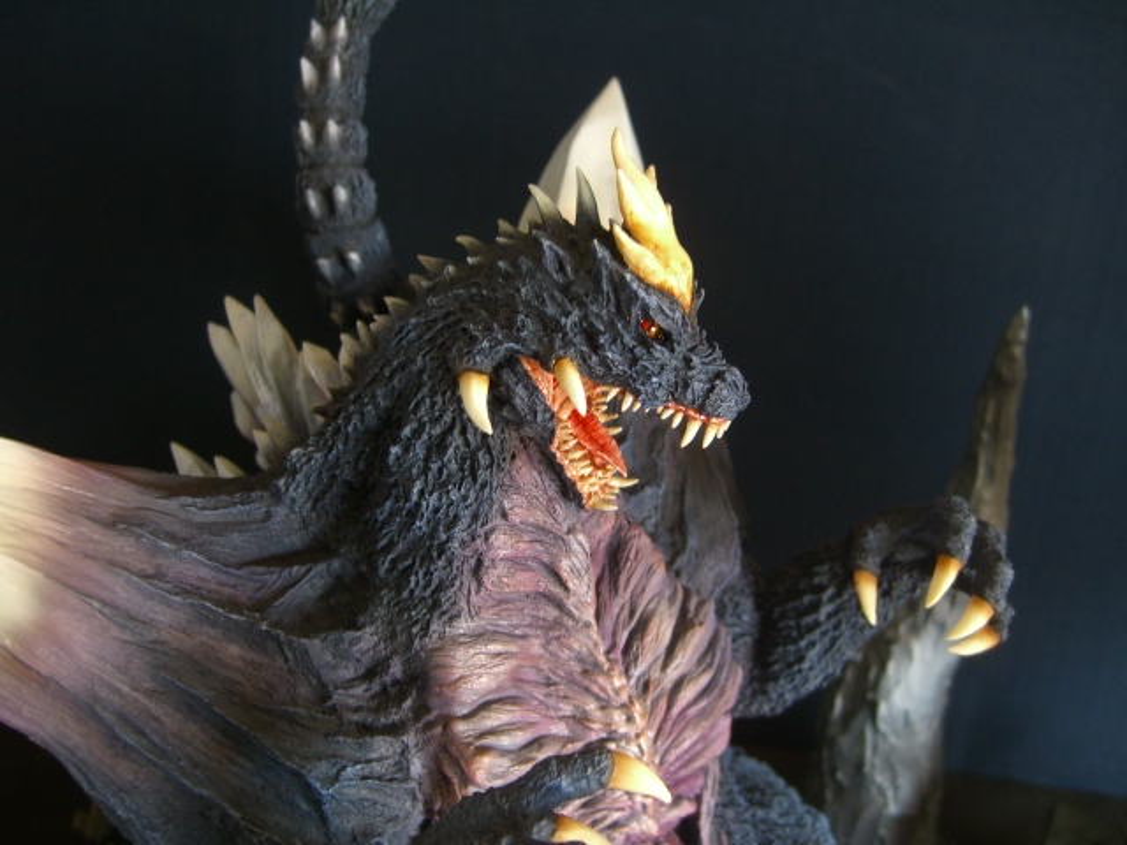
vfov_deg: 37.7
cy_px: 422
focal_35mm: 38
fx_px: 1237
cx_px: 564
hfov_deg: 49.0
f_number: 2.8
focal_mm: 7.9
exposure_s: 1/8
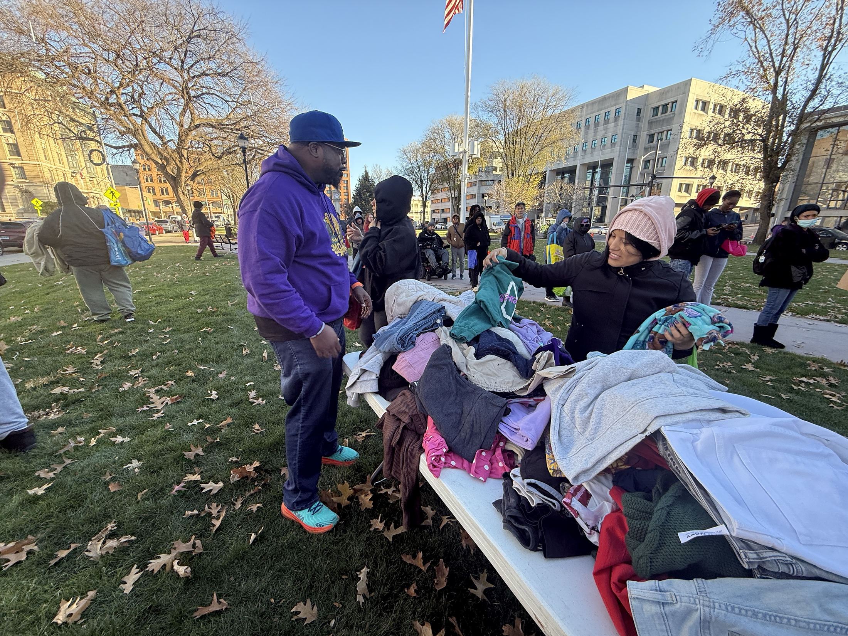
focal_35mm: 14
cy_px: 318
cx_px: 424
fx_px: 343
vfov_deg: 85.7
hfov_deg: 102.1
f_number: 2.2
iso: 64
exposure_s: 1/183
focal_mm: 2.22
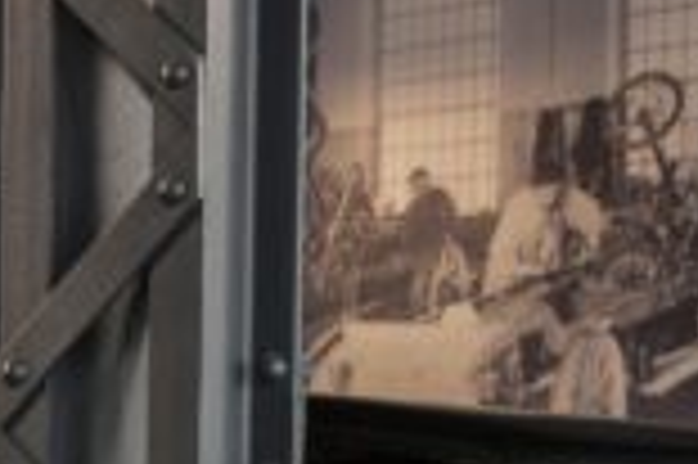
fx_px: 5501
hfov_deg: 7.0
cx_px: -784
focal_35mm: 284
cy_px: 1304
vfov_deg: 4.7
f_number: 10
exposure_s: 1/2
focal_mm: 43
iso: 100
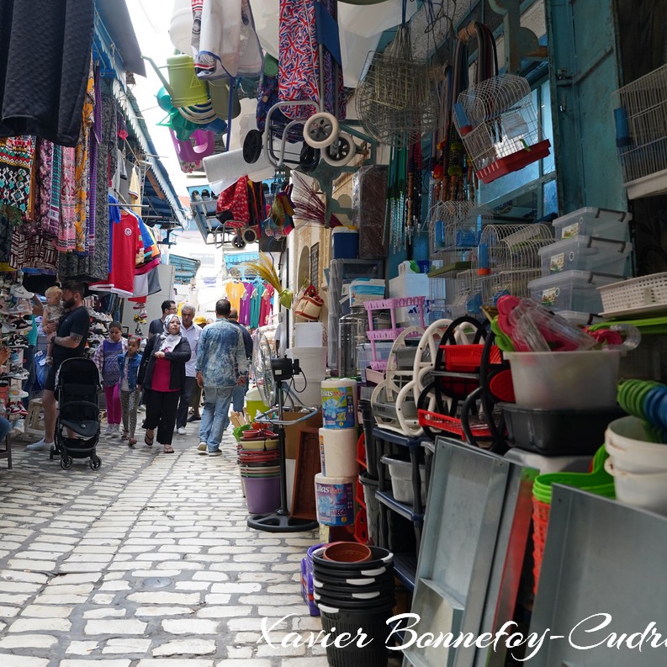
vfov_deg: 46.0
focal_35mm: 36
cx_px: 215
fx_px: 785
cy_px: 335
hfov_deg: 45.3
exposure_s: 1/320
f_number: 4.5
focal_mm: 28
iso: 1600
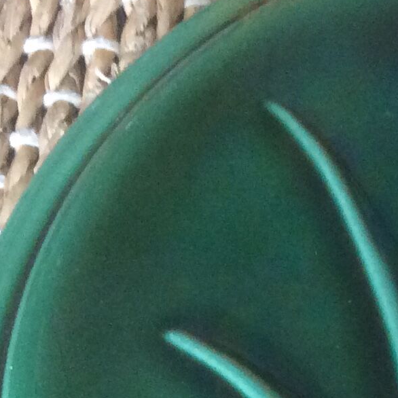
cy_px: 475
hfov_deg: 13.2
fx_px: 1626
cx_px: 596
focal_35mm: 125
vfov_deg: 13.6
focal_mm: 3.3
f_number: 2.4
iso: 160
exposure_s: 1/25
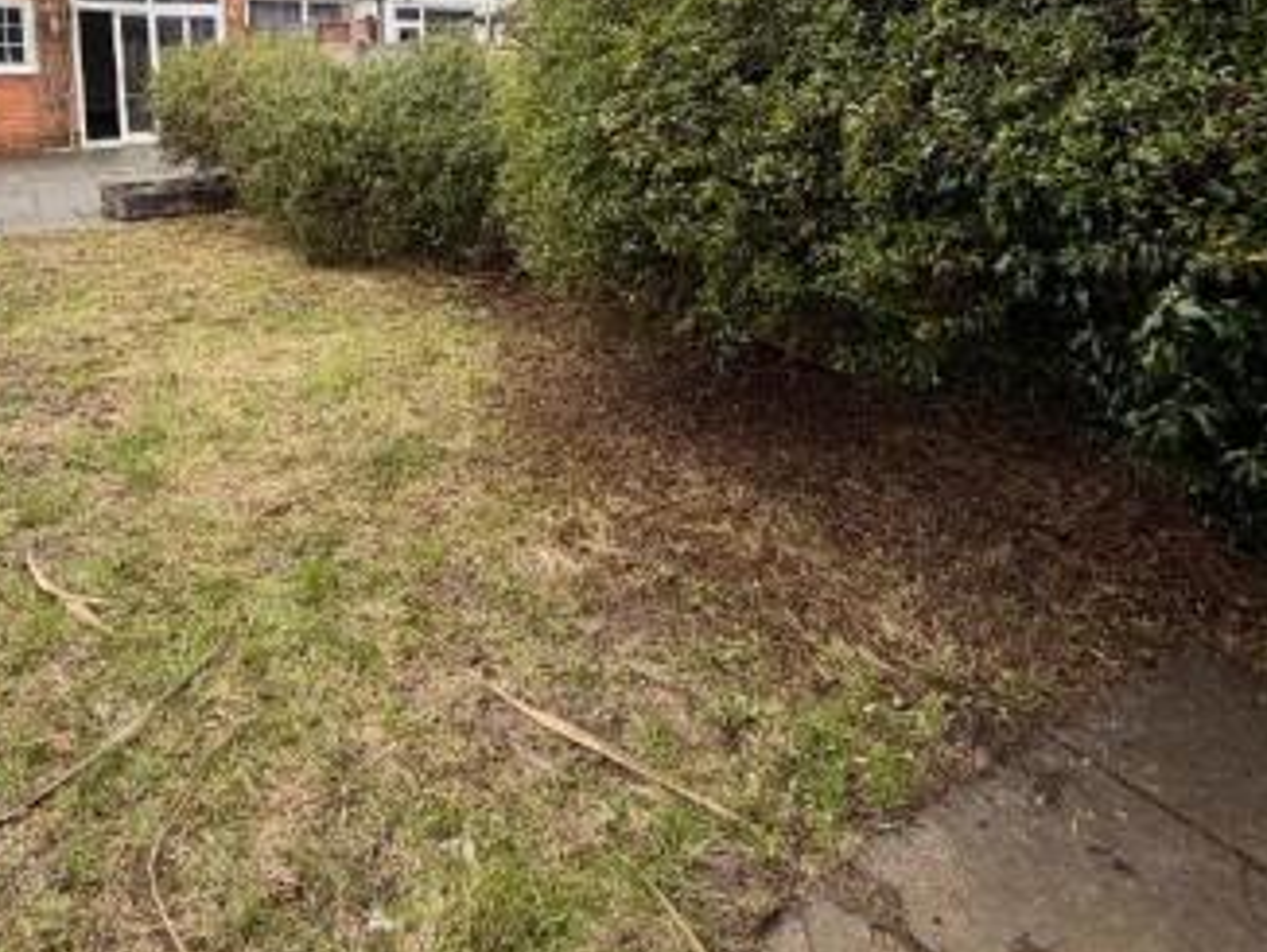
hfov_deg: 69.2
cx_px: 581
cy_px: 165
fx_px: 916
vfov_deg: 50.9
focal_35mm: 25
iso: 40
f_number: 2.2
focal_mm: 2.22
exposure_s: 1/150
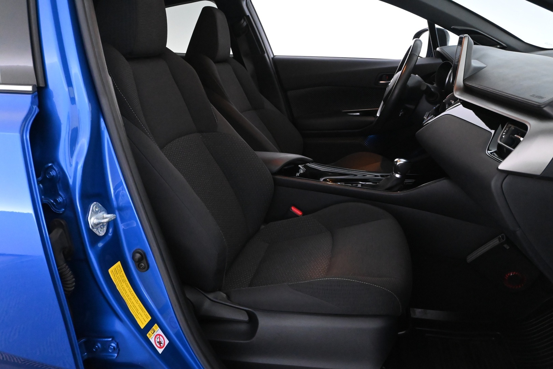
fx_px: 449
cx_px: 276
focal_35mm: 29
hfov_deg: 63.2
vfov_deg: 44.6
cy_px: 184
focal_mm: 19.5
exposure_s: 1/50
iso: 6400
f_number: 5.6
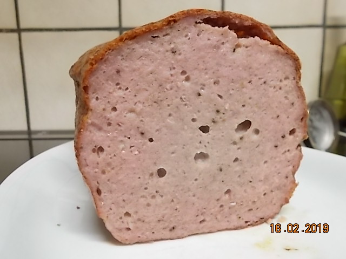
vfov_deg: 46.8
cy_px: 130
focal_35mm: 30
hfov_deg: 60.0
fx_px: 300
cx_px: 173
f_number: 3.4
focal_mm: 5.3
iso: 200
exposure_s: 1/13
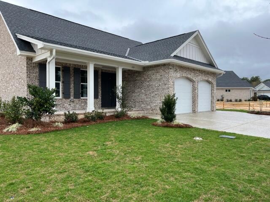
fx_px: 203
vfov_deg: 53.1
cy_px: 101
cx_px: 135
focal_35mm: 26
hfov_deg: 67.3
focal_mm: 5.1
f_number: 1.6
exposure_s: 1/1163
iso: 50
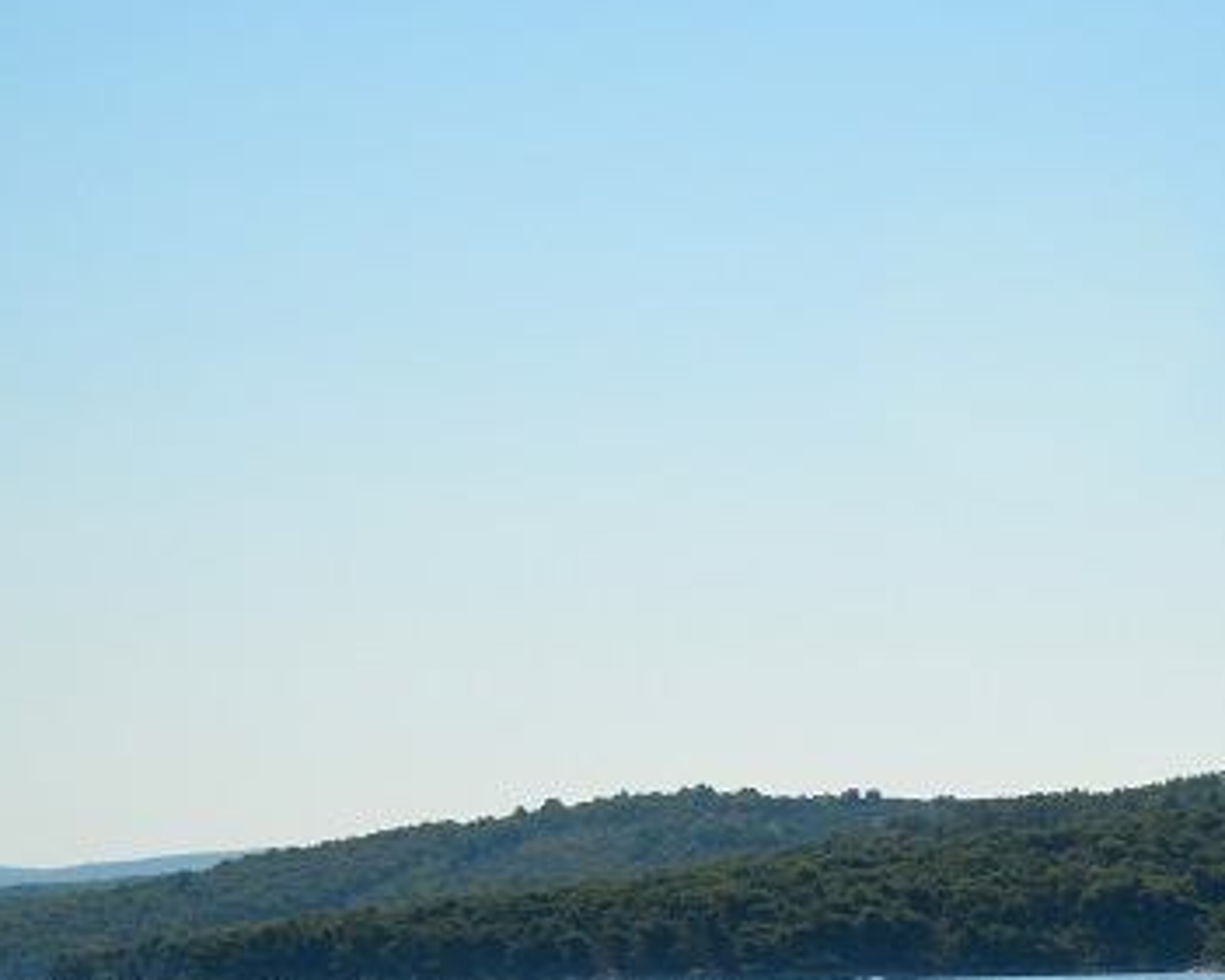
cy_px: 903
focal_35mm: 96
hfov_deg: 19.1
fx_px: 3481
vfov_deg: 15.8
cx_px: 1375
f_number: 4
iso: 450
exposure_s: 1/8000
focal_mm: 24
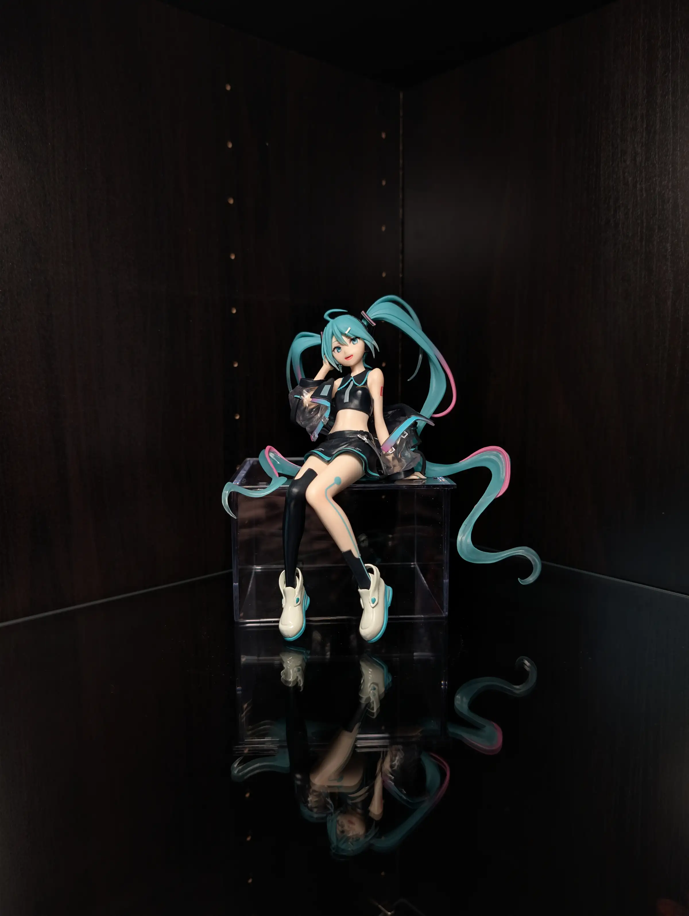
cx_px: 344
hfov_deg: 56.9
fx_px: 635
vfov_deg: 71.5
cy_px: 458
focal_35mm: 24
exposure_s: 1/10.1
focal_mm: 6.9
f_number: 1.68
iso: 45
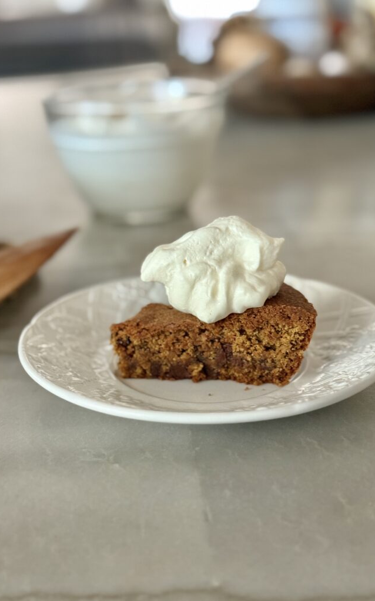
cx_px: 172
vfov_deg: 39.6
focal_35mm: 51
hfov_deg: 25.3
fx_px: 835
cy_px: 300
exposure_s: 1/40
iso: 500
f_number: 1.78
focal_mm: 6.76
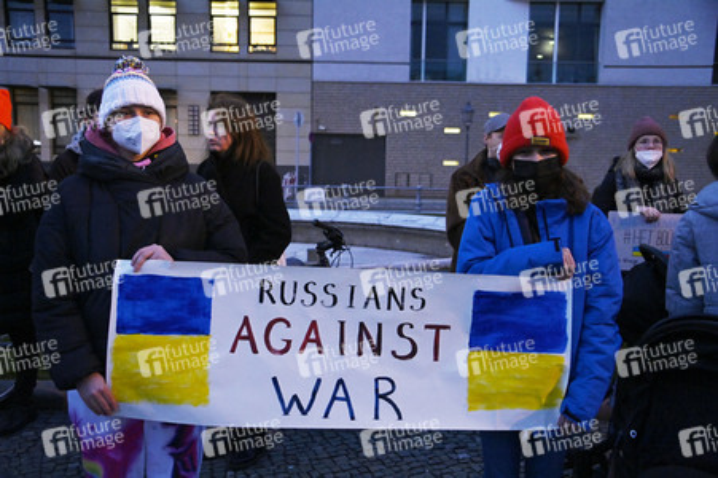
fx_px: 717
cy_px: 239
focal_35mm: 36
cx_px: 359
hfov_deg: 53.2
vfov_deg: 36.8
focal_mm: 36
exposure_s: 1/200
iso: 6400
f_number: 5
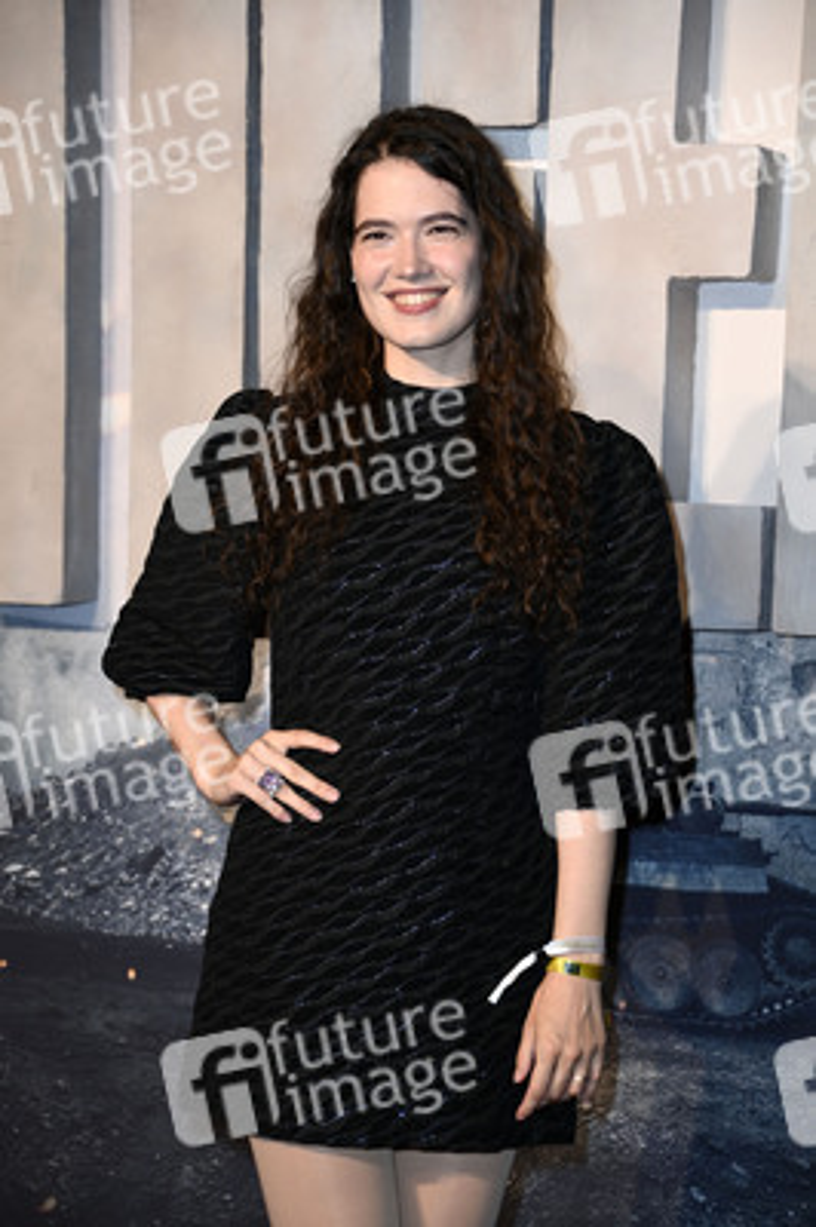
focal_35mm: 112
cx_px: 408
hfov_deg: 12.2
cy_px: 614
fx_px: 3814
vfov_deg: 18.3
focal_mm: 112
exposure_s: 1/250
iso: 500
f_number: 5.3
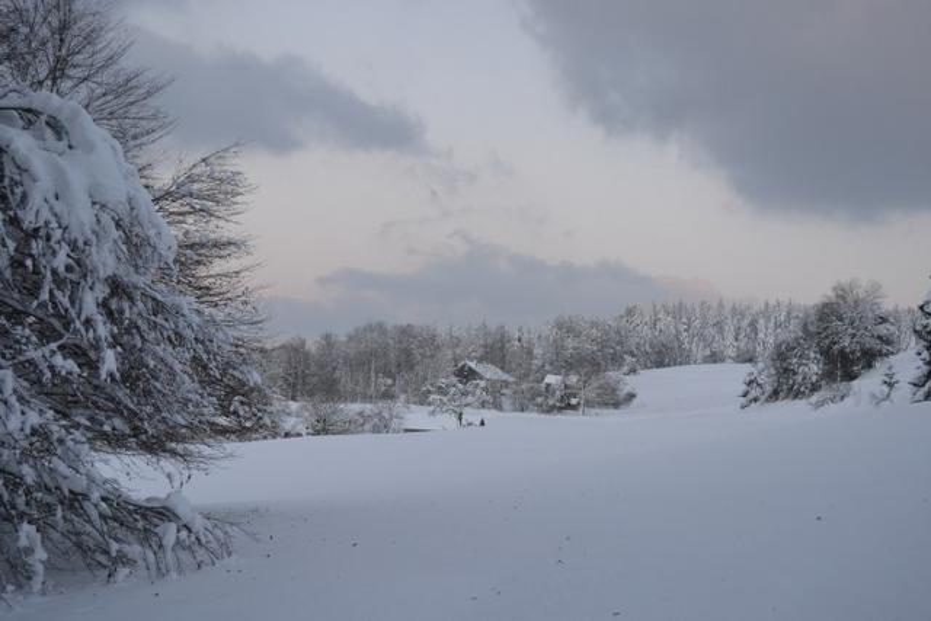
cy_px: 310
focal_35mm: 51
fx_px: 1319
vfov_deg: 26.5
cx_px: 466
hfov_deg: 38.9
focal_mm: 34
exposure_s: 1/125
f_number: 5.6
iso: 400
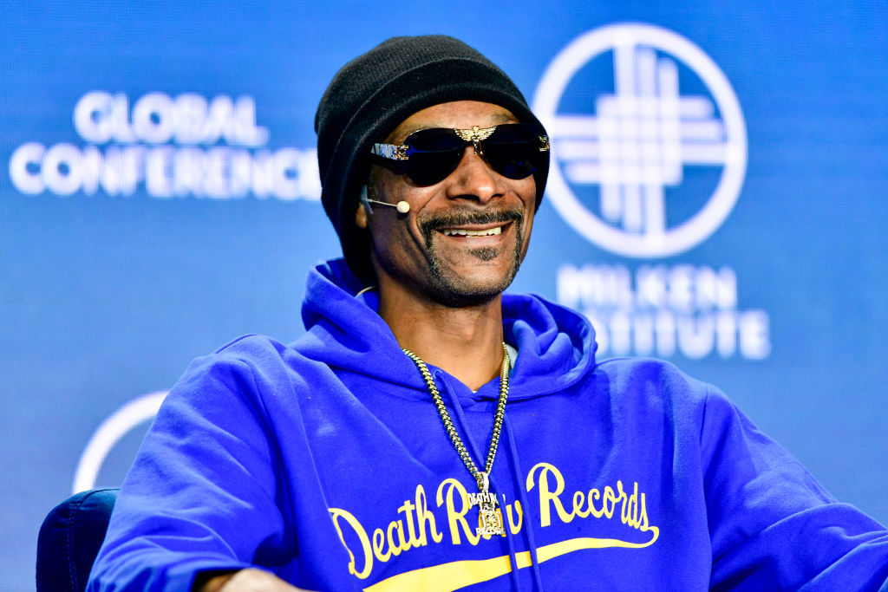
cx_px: 444
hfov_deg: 6.9
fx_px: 7401
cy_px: 296
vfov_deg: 4.6
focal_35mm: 300
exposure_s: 1/320
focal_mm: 300
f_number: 4
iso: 1600
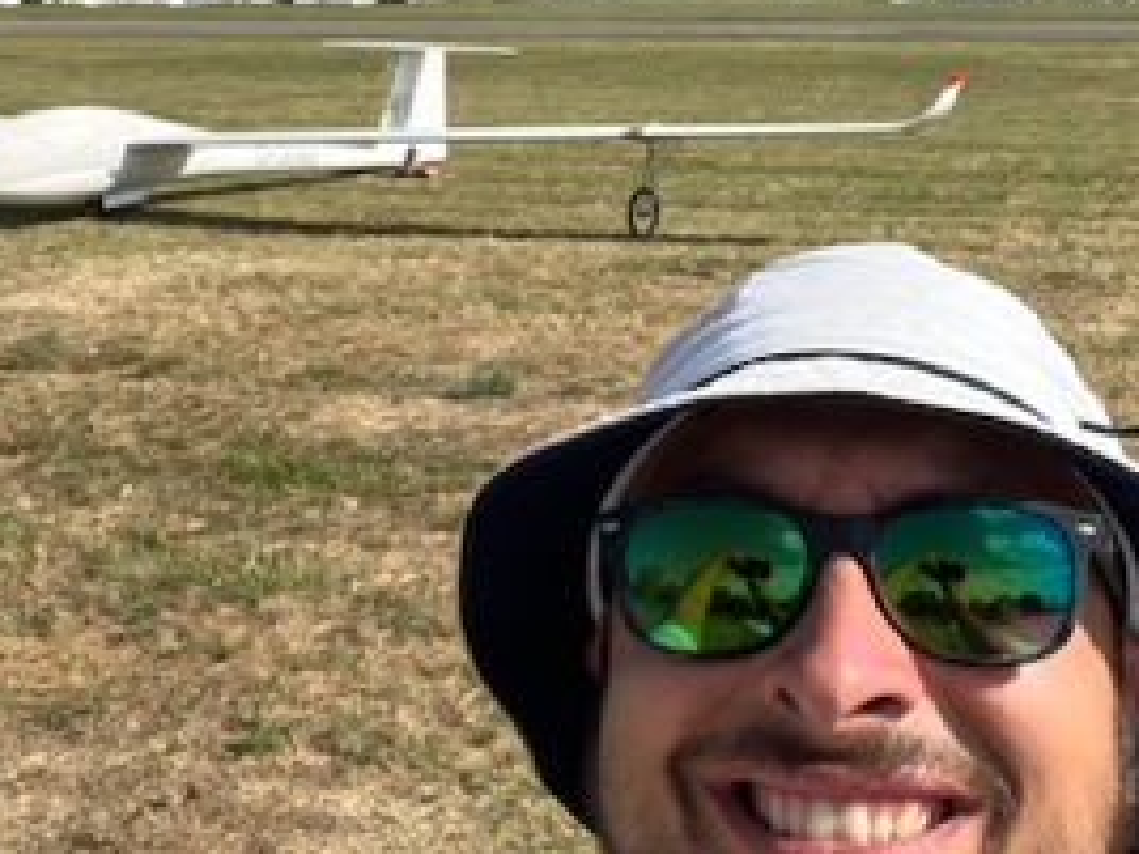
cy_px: 110
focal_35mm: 55
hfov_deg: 34.8
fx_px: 1810
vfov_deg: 25.8
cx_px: 697
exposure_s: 1/900
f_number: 2.2
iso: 32
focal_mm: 2.71
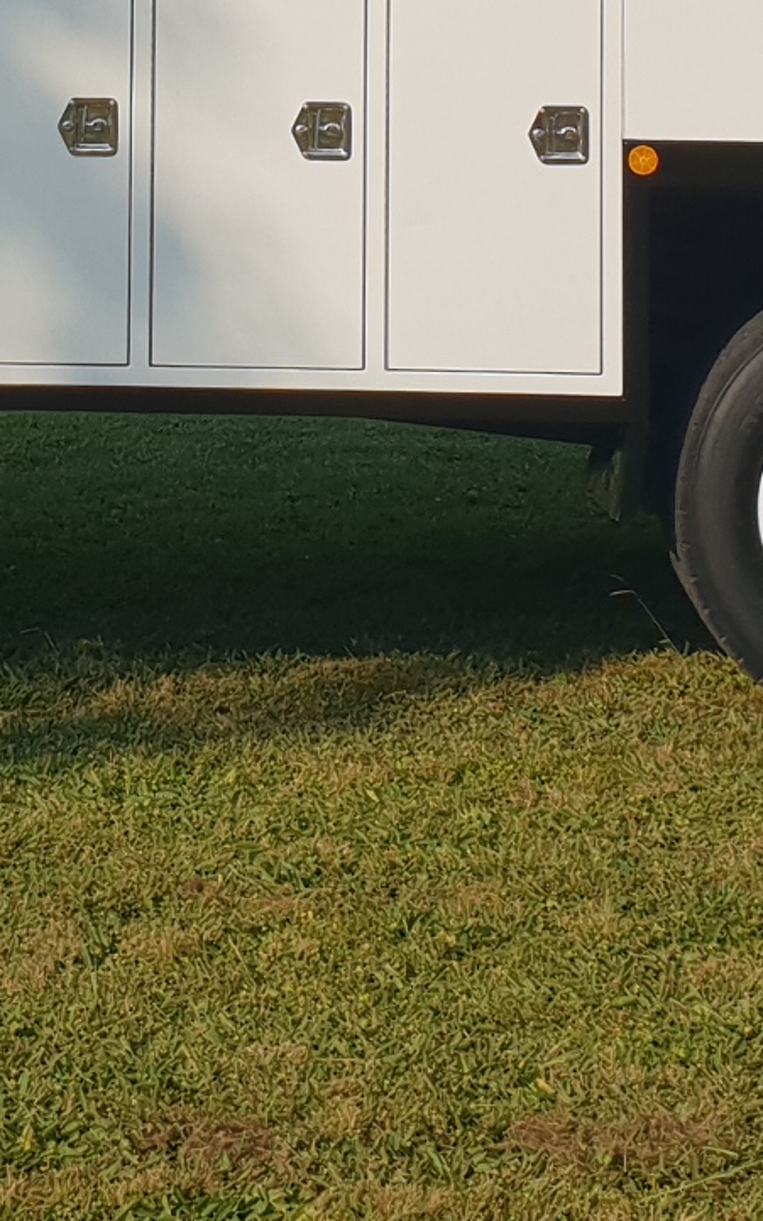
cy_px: -244
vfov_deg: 18.0
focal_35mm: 110
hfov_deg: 11.9
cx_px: 259
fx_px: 3661
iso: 50
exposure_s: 1/2033
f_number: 2.4
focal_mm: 4.3
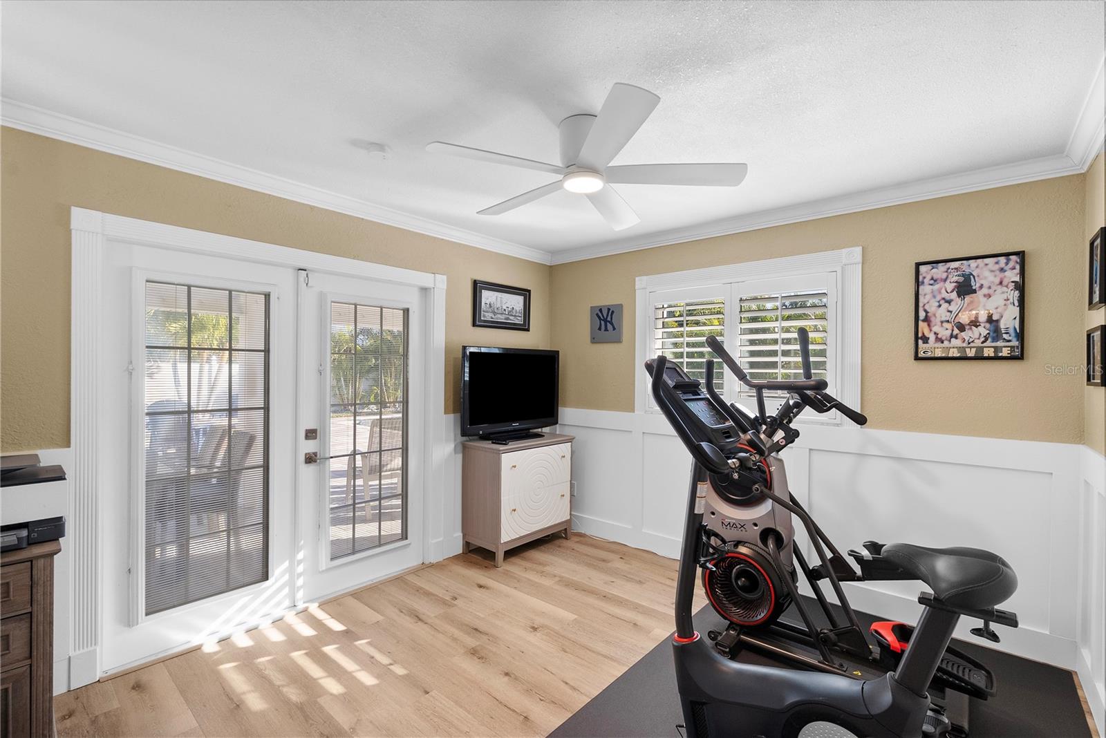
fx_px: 492
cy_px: 369
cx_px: 553
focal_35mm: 16
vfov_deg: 73.8
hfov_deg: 96.7
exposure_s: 1/100
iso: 640
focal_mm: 16
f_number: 8
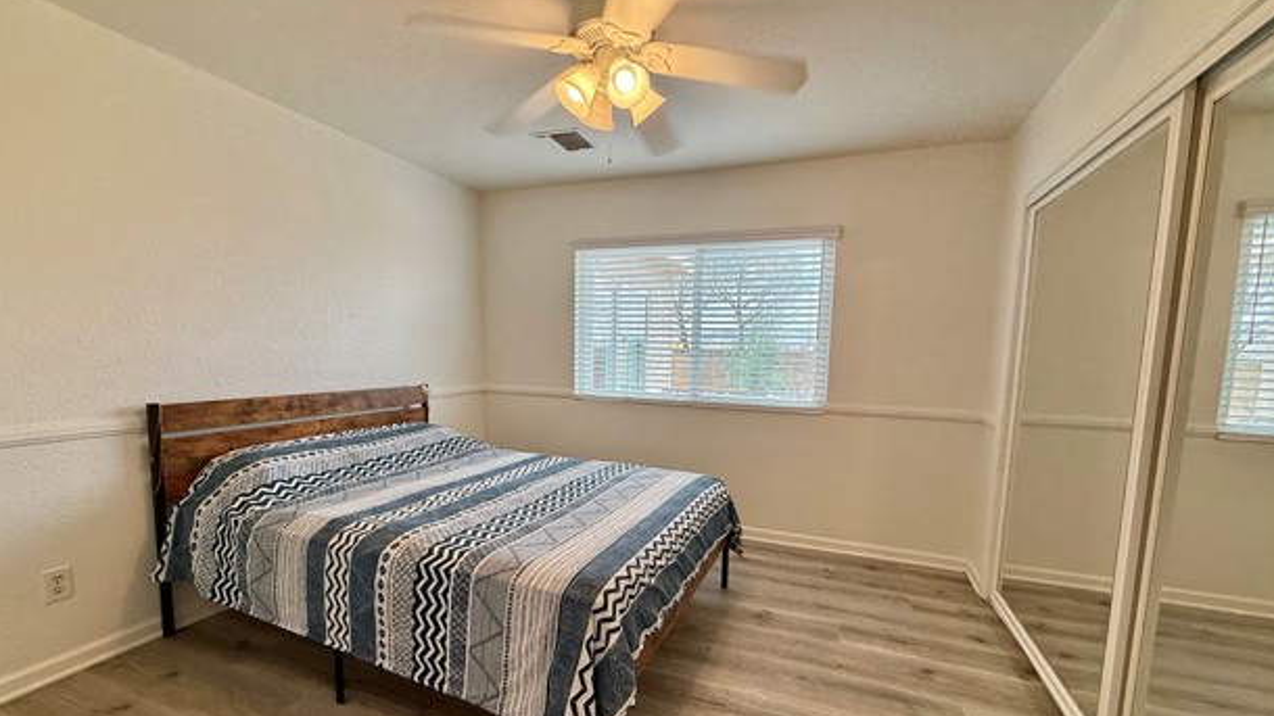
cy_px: 407
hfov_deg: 99.4
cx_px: 629
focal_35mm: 16
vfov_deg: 66.8
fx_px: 540
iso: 80
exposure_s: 1/120
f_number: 2.2
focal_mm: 2.22
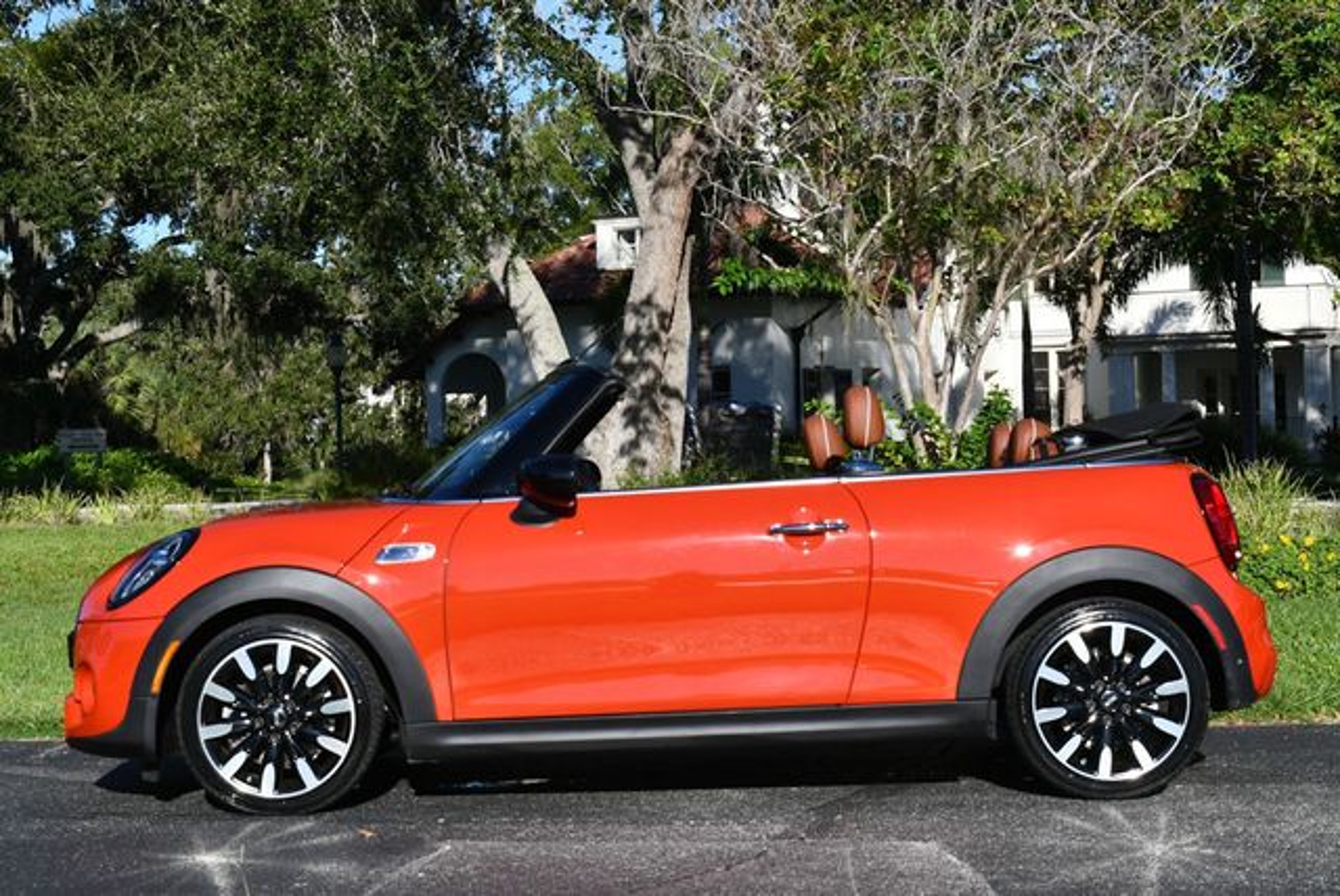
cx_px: 670
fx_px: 2533
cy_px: 448
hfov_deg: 29.6
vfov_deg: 20.1
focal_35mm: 68
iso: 100
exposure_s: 1/320
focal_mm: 34
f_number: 9
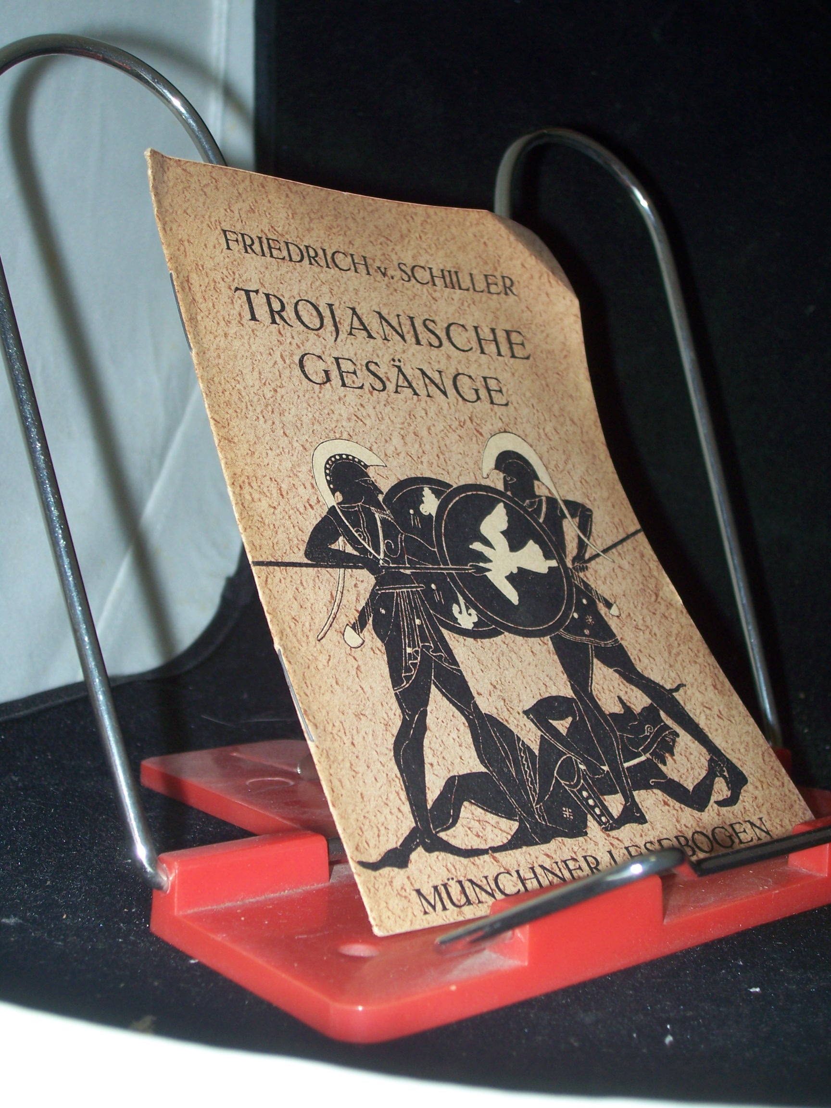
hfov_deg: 27.5
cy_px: 554
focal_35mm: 53
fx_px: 1696
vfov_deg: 36.2
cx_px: 416
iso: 80
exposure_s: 1/80
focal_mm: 8.7
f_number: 3.2
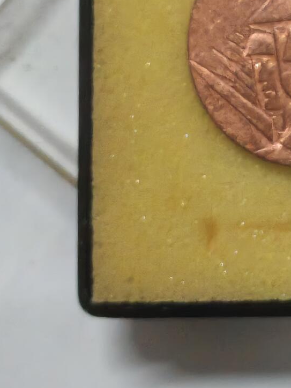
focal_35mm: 169
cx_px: 316
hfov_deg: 8.7
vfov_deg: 11.5
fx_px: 1894
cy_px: -57
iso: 1000
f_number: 1.95
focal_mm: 5.52
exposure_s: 1/33
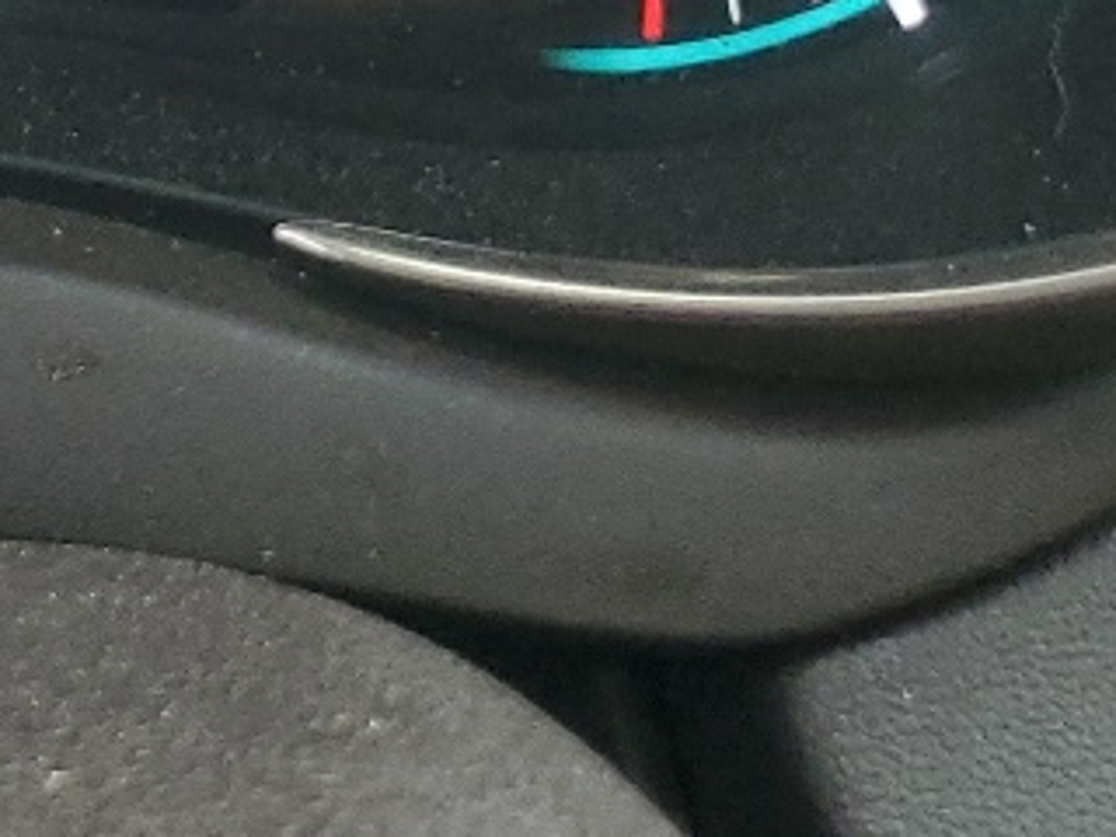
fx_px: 4191
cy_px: -872
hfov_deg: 13.0
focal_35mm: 130
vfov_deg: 10.4
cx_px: -1172
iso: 136
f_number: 1.5
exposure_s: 1/60.2
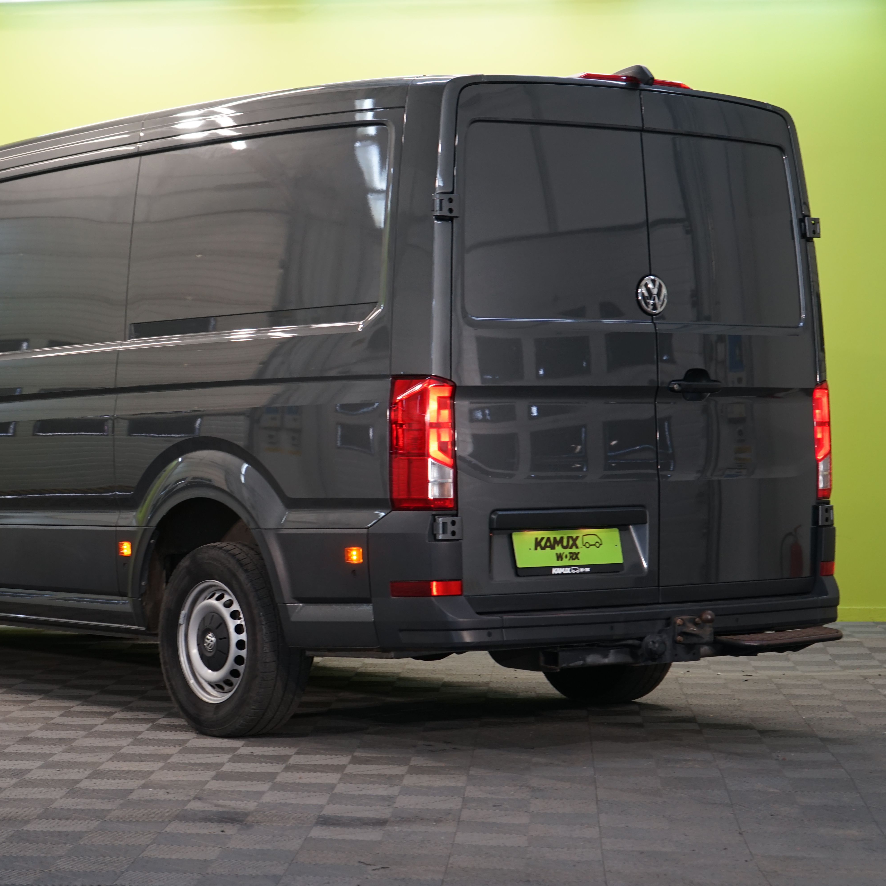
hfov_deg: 20.3
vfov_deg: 20.4
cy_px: 446
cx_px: 293
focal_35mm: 85
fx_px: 2461
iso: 500
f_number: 5.6
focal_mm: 66
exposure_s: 1/40
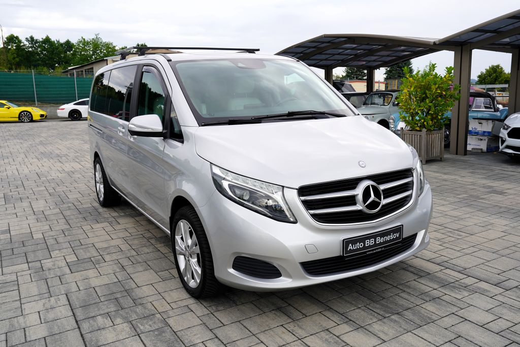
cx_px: 260
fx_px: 448
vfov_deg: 42.3
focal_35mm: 31
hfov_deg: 60.3
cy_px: 174
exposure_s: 1/100
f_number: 6.3
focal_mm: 31
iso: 100
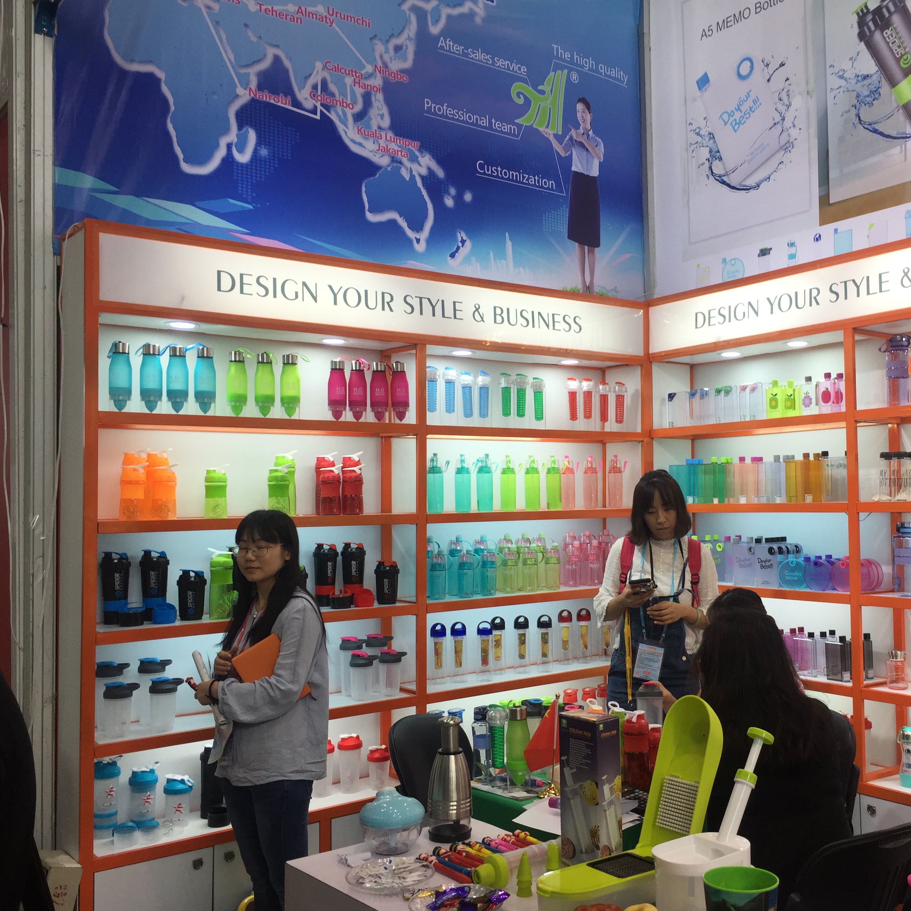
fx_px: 1042
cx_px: 574
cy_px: 465
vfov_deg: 47.2
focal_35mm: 35
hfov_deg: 46.8
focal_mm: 4.15
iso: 32
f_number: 2.2
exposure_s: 1/100
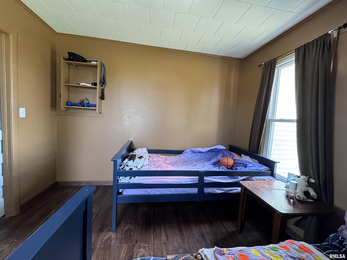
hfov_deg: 102.1
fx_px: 140
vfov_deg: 85.7
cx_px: 174
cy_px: 130
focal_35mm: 14
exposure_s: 1/60
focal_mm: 2.22
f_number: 2.2
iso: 320
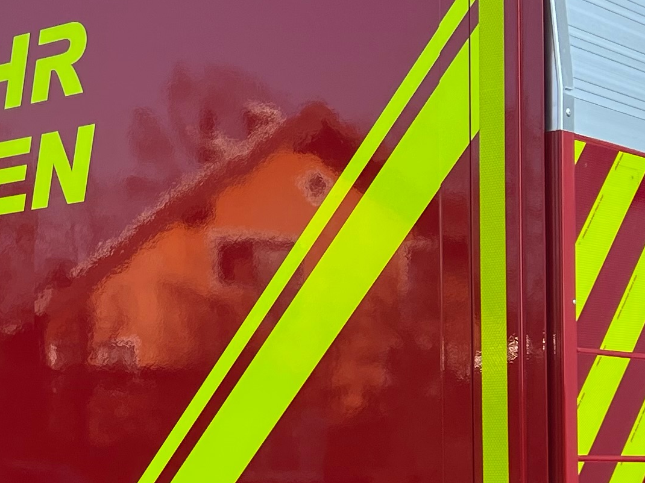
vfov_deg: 14.8
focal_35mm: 98
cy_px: 481
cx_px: -7
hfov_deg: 19.4
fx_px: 1826
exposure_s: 1/1019
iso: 50
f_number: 1.5
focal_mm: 5.7
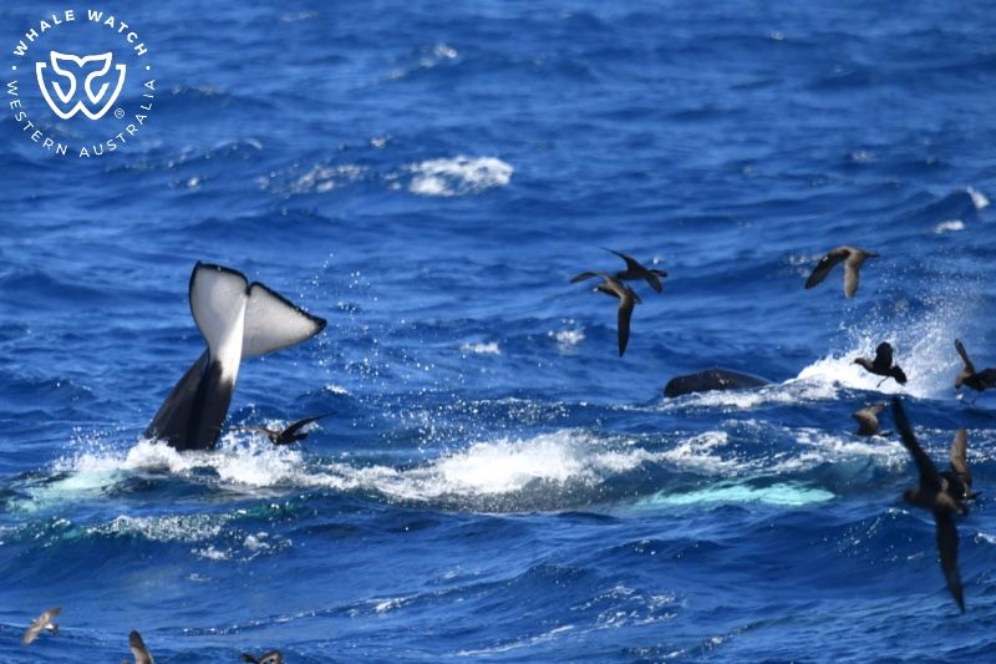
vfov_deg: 2.3
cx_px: 498
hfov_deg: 3.4
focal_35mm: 600
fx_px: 16596
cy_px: 332
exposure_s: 1/8000
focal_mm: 600
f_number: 6.3
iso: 1800
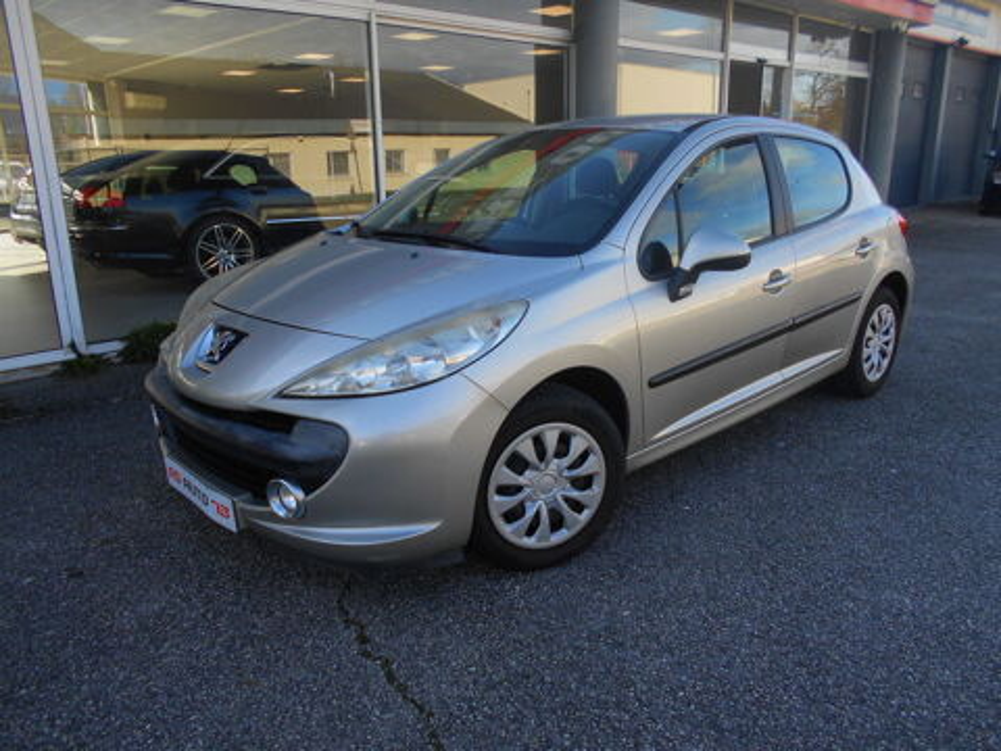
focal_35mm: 26
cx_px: 500
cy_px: 376
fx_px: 752
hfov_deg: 67.3
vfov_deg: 53.1
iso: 80
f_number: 3.2
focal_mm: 4.6
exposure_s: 1/320
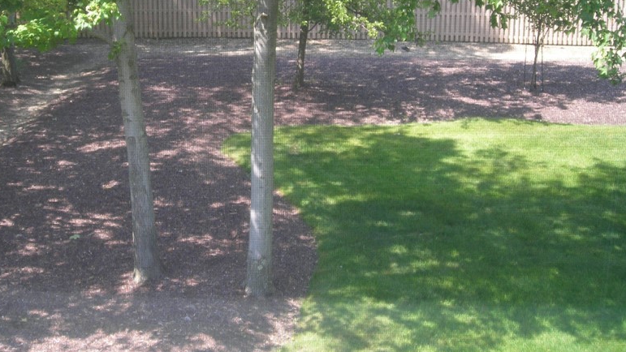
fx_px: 913
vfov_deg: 21.6
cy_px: 71
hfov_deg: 37.6
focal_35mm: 55
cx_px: 225
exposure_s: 1/71.5
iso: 50
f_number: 3.2
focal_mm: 6.3
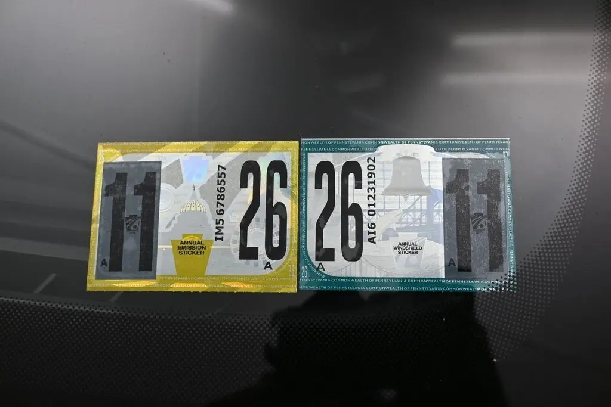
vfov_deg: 36.2
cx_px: 306
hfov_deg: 52.2
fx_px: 624
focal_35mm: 37
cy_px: 204
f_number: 5.6
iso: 200
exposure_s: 1/250
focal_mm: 24.5
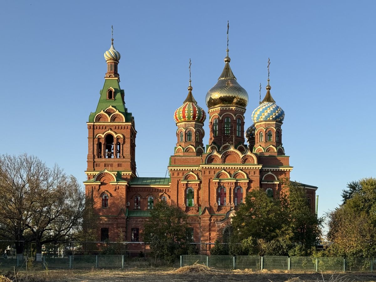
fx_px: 521
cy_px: 141
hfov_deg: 39.7
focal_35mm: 48
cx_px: 188
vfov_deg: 30.3
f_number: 1.78
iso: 64
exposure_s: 1/2110
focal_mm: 6.76
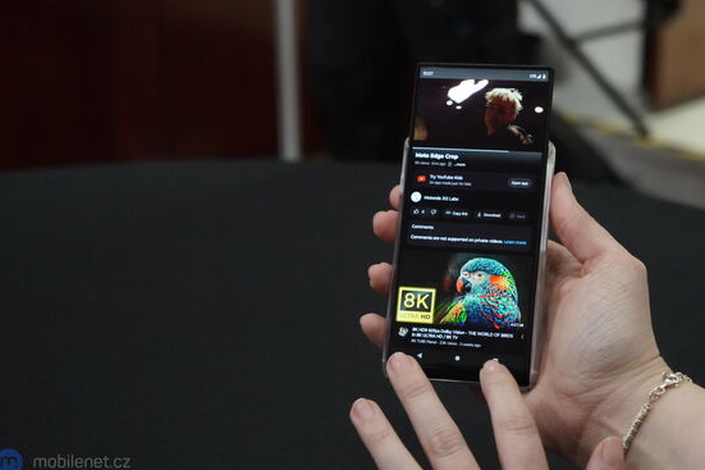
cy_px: 225
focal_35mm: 78
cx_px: 377
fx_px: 1527
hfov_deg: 26.0
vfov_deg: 17.5
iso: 12800
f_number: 7.1
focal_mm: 70
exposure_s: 1/200
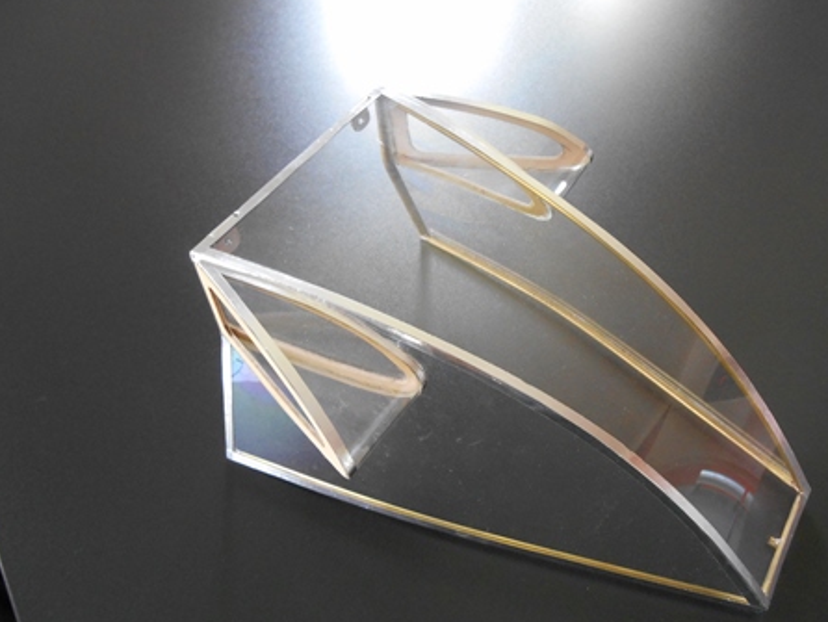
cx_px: 454
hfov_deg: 59.8
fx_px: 718
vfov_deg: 46.7
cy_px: 349
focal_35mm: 30
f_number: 3.4
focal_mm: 4.7
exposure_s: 1/15
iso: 400
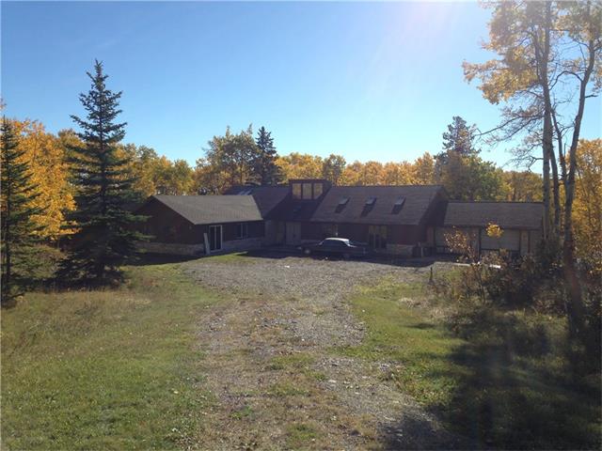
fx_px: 574
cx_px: 301
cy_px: 226
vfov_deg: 42.9
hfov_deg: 55.4
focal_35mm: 33
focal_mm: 4.12
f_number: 2.4
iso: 50
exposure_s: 1/1506
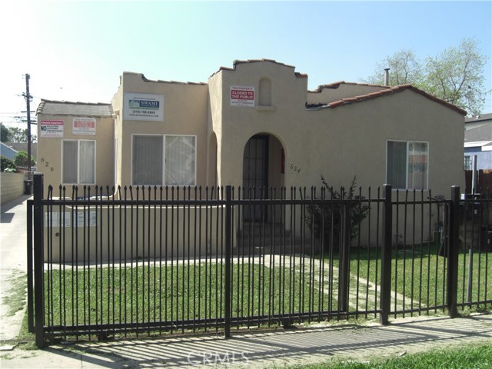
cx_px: 246
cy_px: 184
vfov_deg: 37.7
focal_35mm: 38
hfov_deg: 49.0
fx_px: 540
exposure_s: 1/500
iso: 80
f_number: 4
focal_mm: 7.9
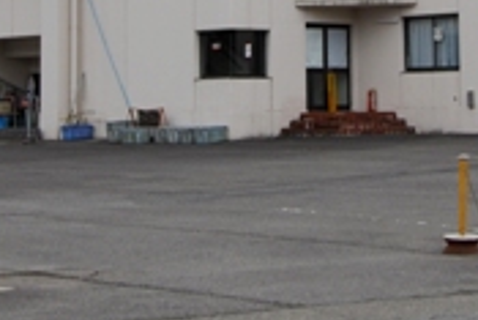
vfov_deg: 11.0
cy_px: -142
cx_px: 295
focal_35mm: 121
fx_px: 1608
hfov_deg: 16.9
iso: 100
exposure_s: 1/200
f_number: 7.1
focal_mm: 22
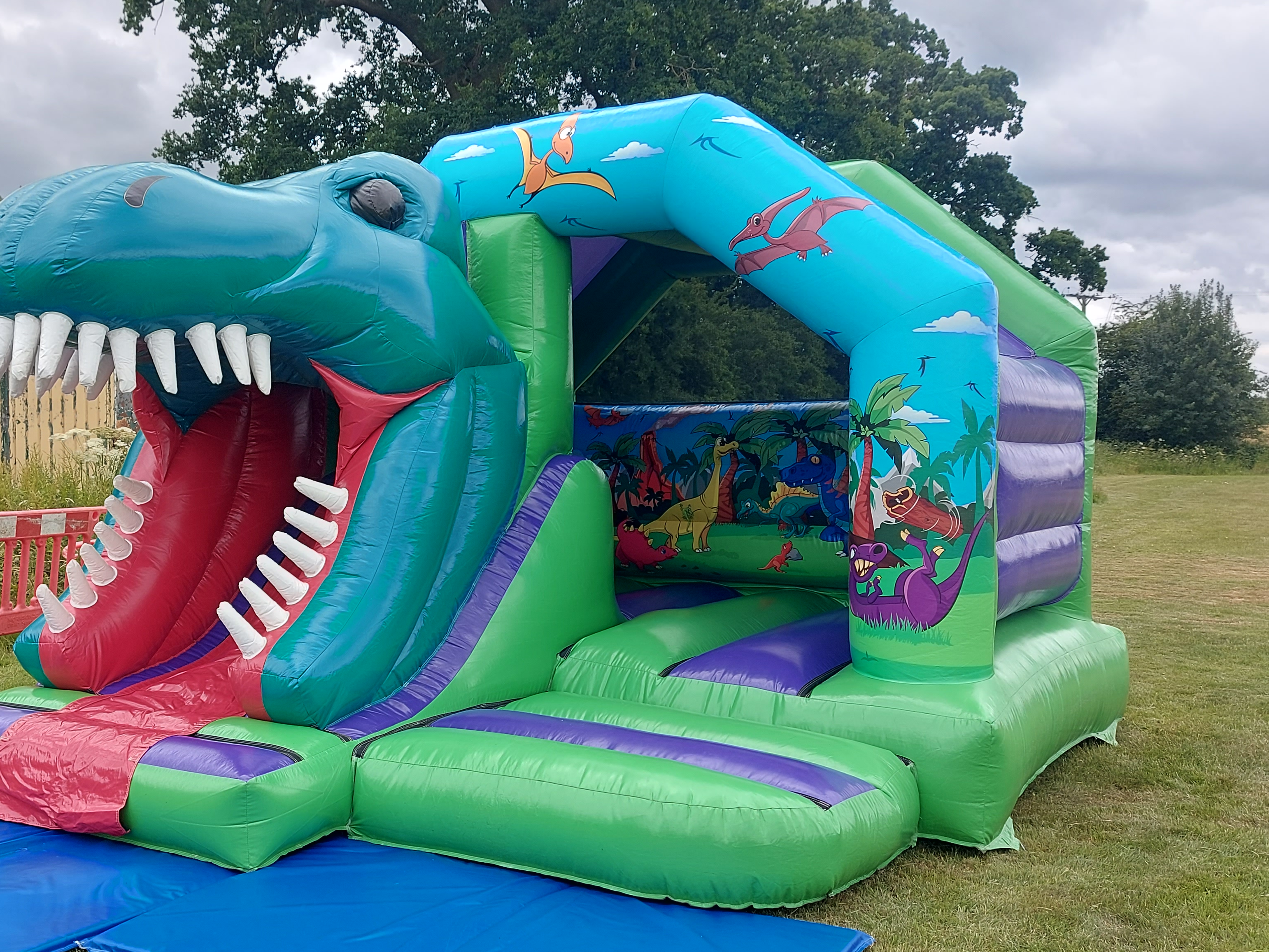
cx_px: 422
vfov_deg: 39.6
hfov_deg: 50.4
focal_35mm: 36
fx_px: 1320
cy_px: 548
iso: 32
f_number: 1.8
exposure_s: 1/387
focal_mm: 5.23
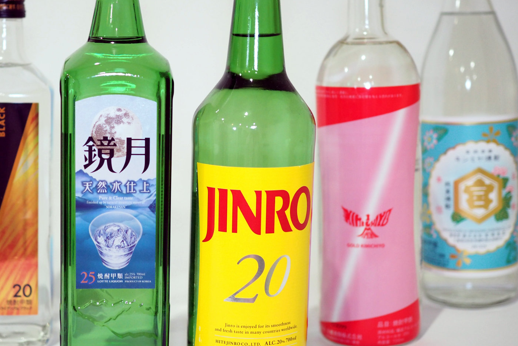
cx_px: 190
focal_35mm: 40
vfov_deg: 33.4
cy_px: 159
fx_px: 576
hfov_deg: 47.9
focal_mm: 4
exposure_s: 1/120
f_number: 1.8
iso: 32
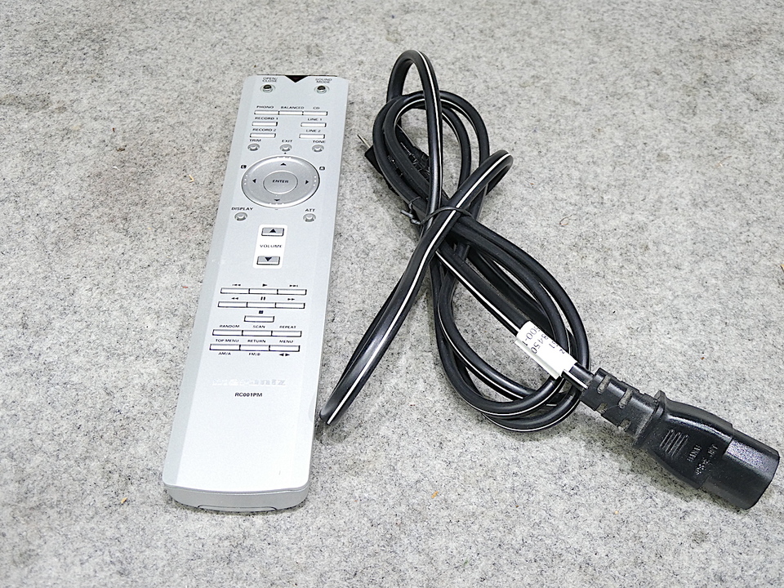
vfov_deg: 30.9
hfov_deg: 40.4
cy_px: 294
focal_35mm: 47
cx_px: 392
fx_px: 1064
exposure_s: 1/10
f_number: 4
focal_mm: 8.4
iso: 200
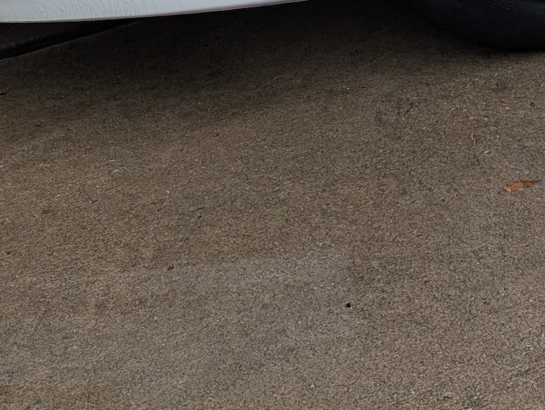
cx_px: 841
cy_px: -271
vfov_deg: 11.6
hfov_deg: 15.0
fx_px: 1908
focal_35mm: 121
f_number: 1.68
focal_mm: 6.9
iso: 22
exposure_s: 1/263
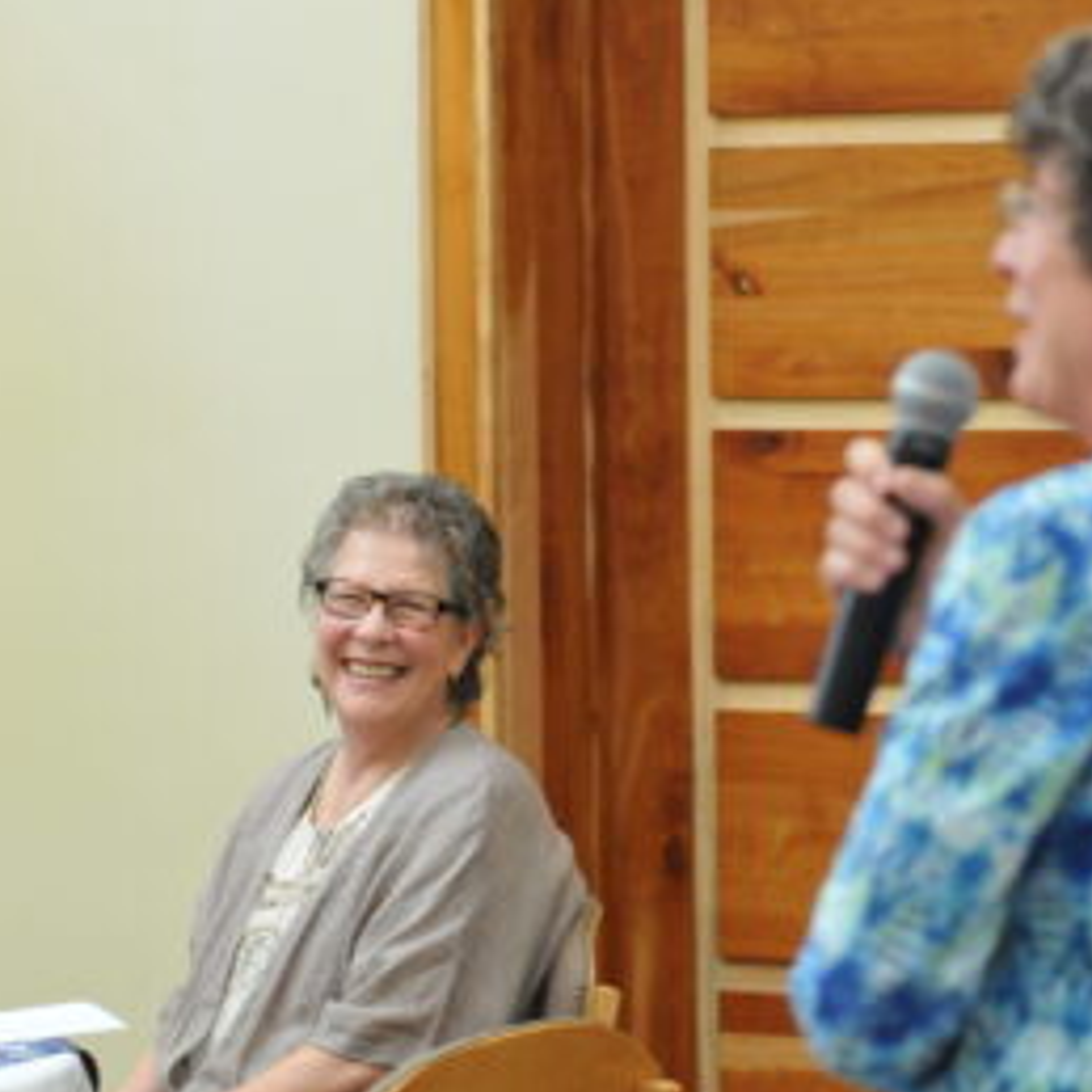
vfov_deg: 9.9
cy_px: 523
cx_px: 780
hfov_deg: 9.9
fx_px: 6317
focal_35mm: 177
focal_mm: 80
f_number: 4.5
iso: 1600
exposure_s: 1/80
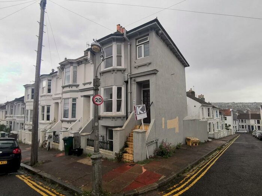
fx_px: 129
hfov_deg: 91.0
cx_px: 131
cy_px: 98
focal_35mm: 17
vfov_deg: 74.7
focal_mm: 2.26
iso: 50
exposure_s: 1/339
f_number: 2.2
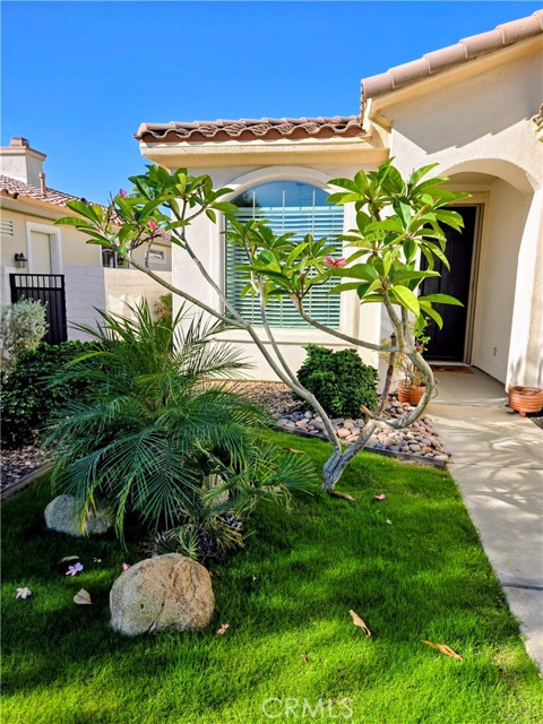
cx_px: 272
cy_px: 362
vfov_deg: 73.9
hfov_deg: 58.9
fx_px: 481
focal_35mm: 23
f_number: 1.8
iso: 25
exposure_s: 1/1484
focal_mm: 5.4
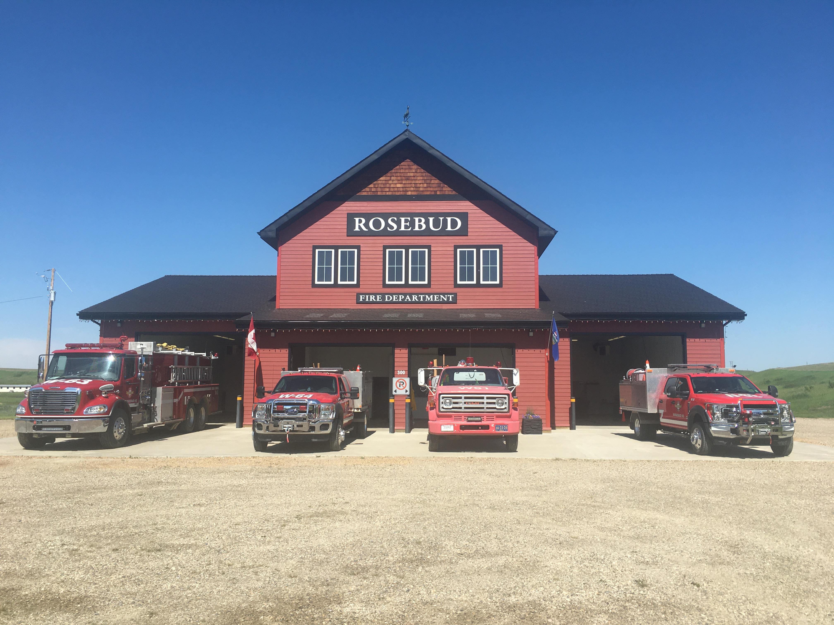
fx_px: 699
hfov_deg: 61.7
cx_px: 417
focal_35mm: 29
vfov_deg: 48.2
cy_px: 312
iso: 25
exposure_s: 1/1748
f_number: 2.2
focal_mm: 4.15
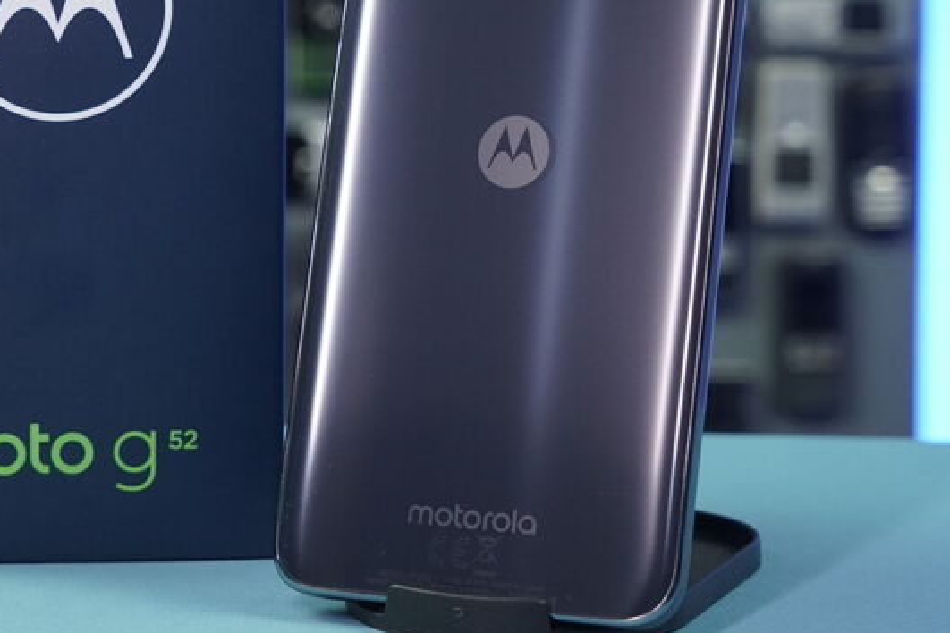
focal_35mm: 85
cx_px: 332
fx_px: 2243
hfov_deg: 23.8
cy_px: 139
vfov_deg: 16.0
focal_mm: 47
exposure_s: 1/160
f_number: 7.1
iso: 2000
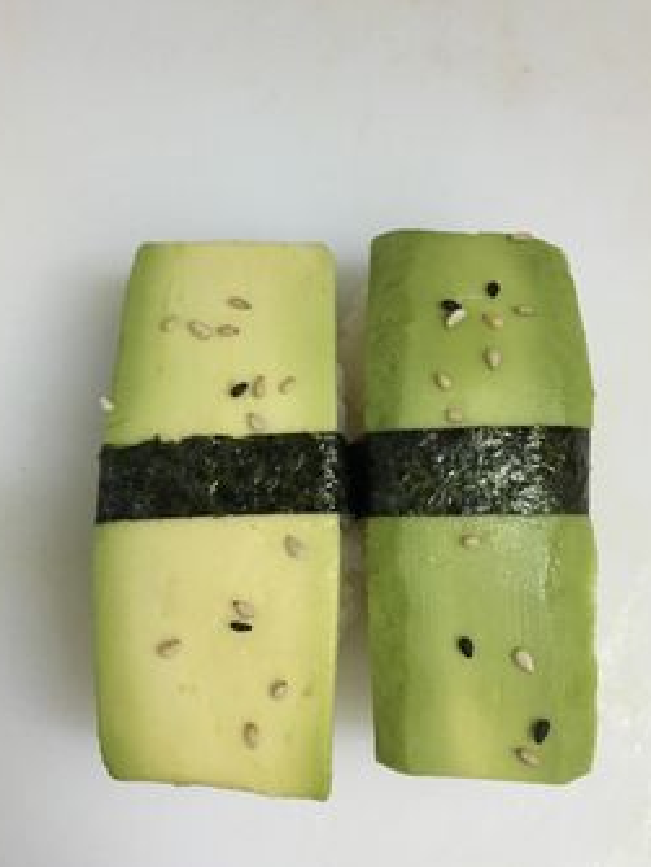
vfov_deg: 50.0
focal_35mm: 37
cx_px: 337
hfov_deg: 38.7
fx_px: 927
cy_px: 376
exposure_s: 1/17
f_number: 2.2
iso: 100
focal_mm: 4.15
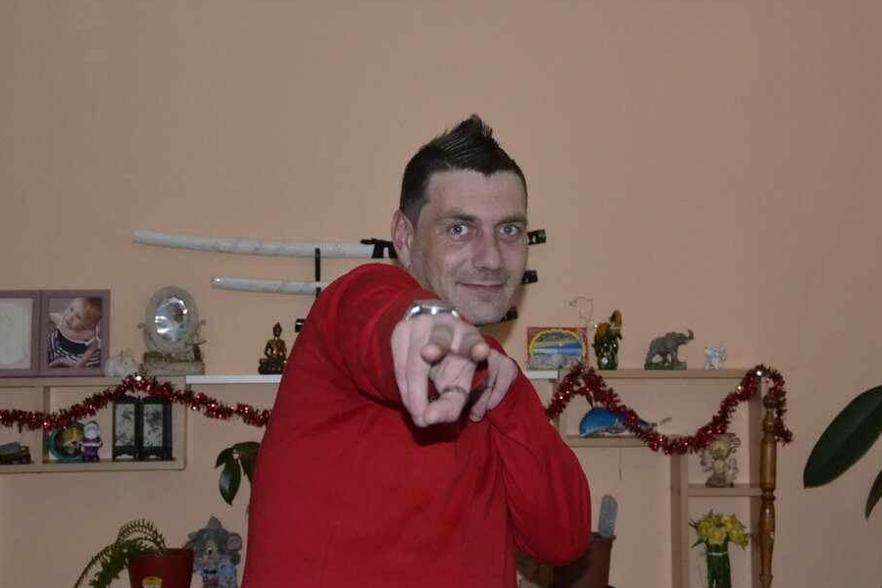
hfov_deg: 25.4
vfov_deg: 17.1
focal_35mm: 80
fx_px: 1960
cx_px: 476
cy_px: 253
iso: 3200
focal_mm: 40
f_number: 4.5
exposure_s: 1/60
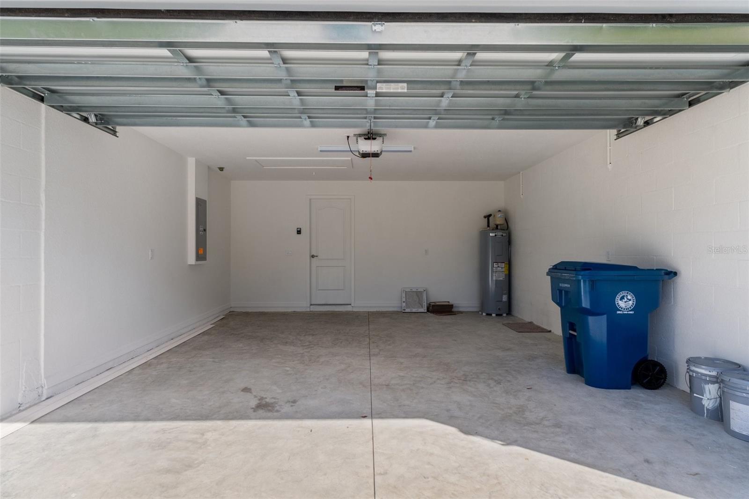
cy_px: 250
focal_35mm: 18
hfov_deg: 90.0
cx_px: 374
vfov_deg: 67.4
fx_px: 374
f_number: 8
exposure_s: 1/800
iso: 640
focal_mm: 12
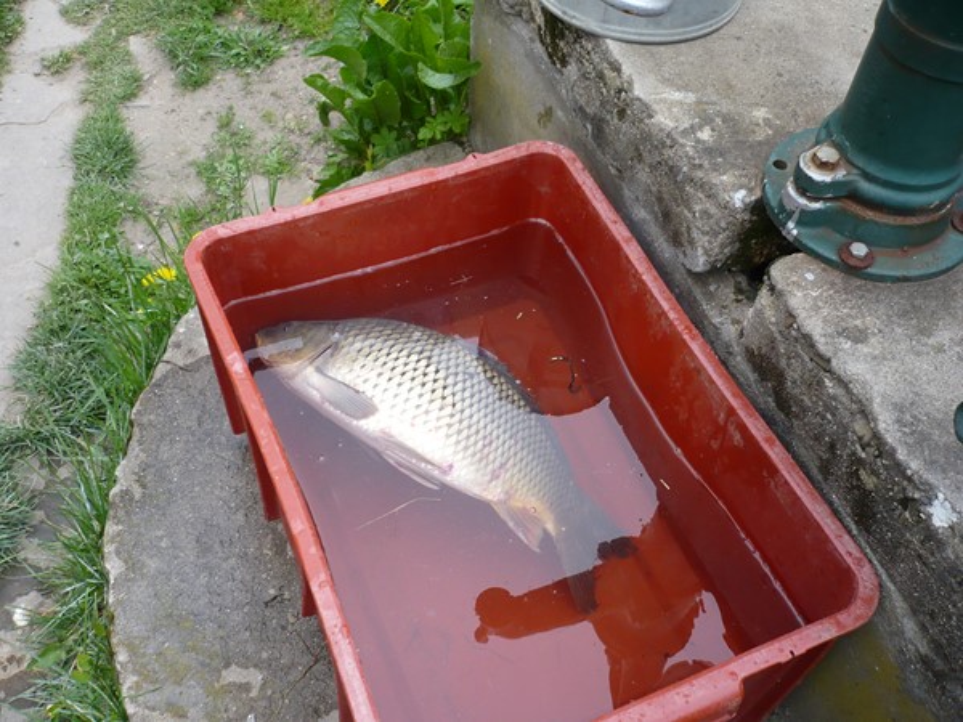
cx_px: 482
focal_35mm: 35
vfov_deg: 40.7
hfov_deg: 52.6
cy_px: 361
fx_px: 974
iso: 100
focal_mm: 5.8
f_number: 2.8
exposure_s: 1/160
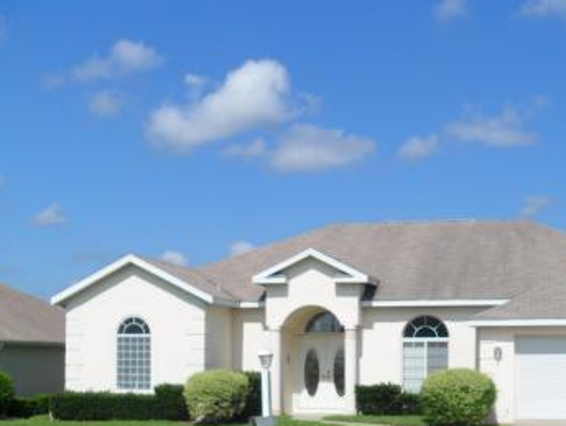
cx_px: 406
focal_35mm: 59
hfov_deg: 32.2
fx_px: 966
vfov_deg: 24.5
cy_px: 331
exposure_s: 1/500
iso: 80
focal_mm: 6.3
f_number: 7.6
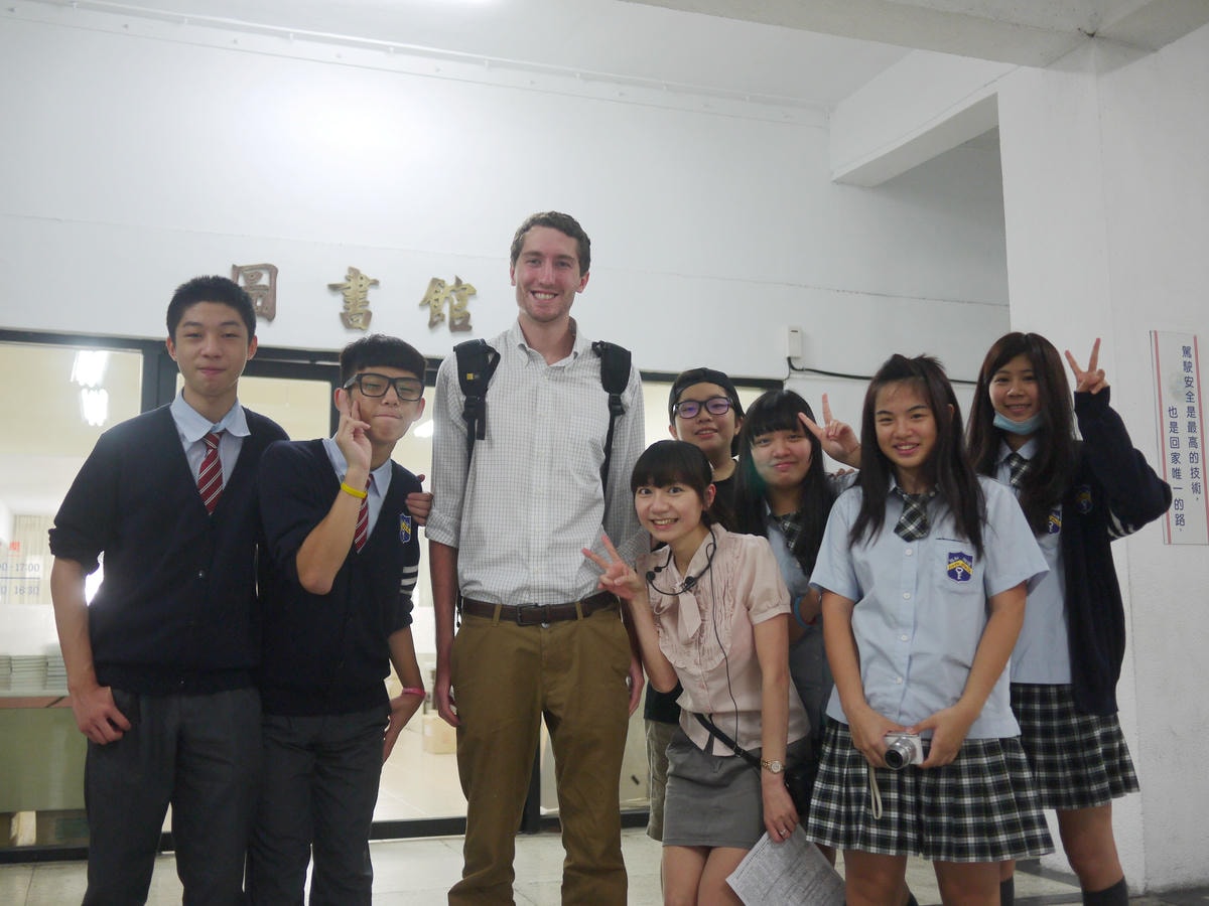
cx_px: 604
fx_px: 1397
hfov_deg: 46.8
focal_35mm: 40
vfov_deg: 36.0
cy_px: 453
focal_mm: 20
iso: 160
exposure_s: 1/60
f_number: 1.7
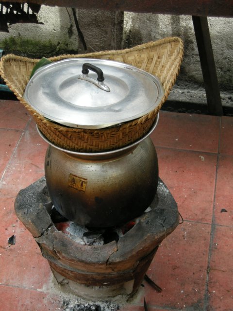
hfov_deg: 19.6
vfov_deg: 26.0
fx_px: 673
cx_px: 116
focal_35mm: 75
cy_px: 156
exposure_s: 1/65.2
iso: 64
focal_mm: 15.7
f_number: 3.9
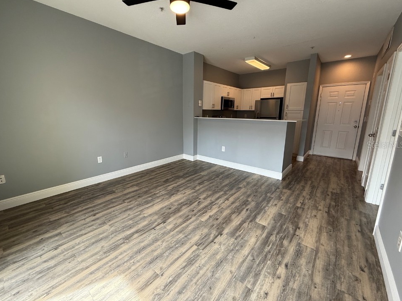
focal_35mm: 15
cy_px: 144
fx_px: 174
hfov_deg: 98.1
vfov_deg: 81.7
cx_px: 191
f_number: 2.2
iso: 160
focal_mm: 2.22
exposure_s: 1/120
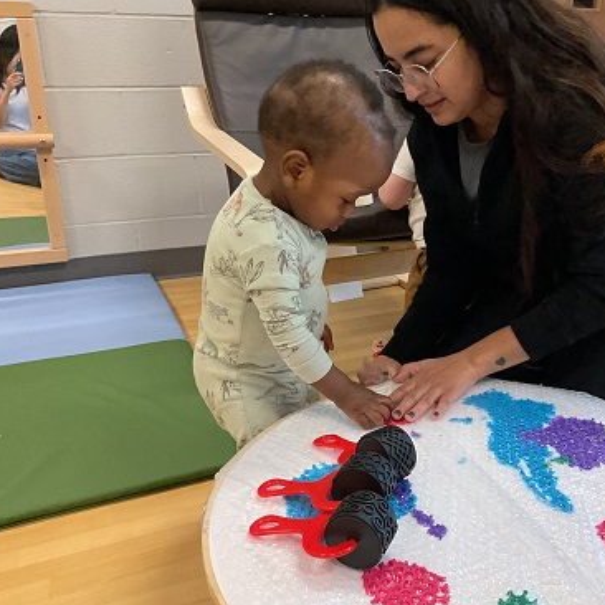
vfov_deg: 47.2
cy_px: 308
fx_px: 692
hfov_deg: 46.4
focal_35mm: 35
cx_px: 408
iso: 125
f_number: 1.8
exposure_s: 1/60
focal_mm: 3
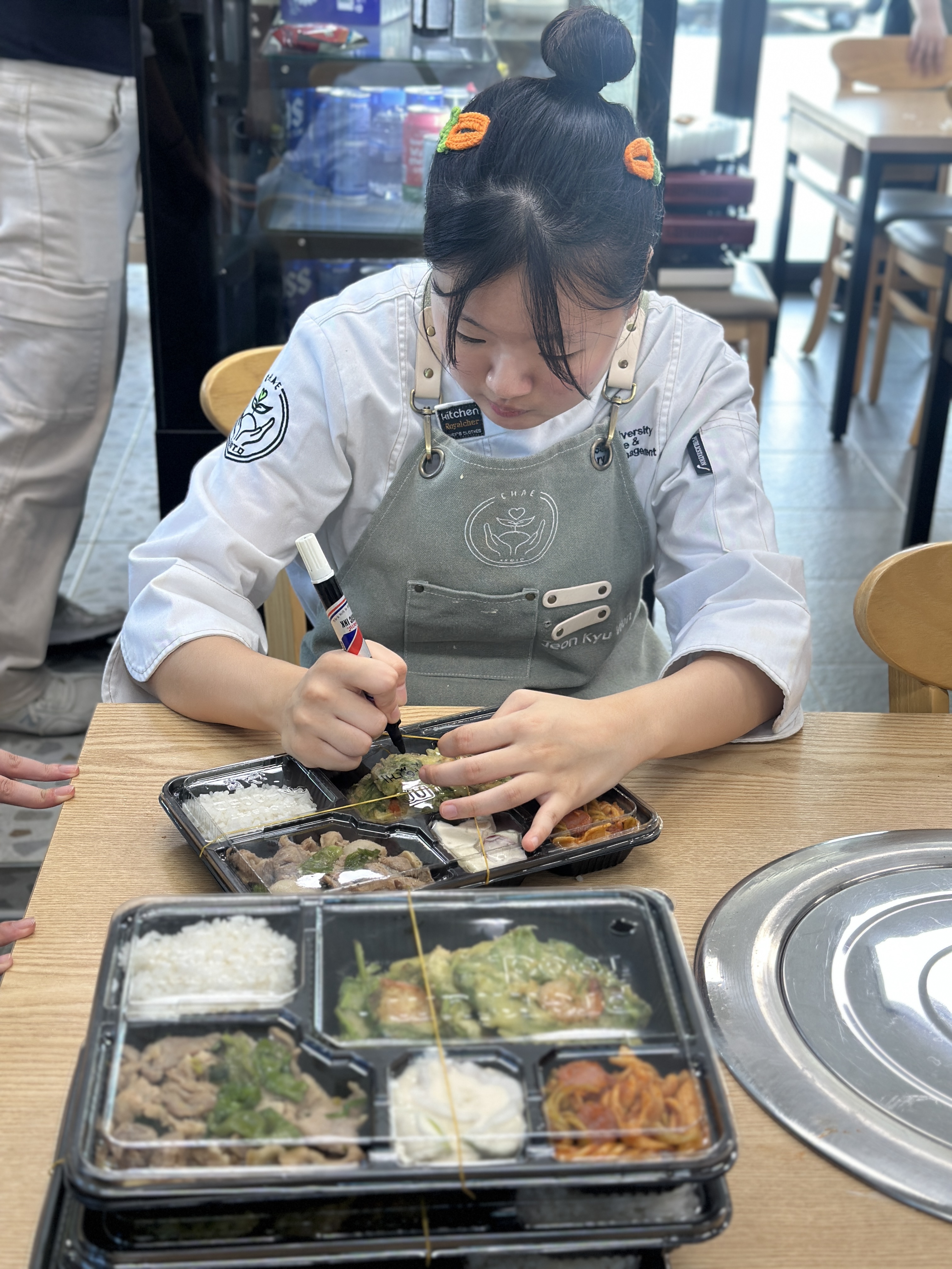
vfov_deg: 39.7
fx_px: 1760
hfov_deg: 30.3
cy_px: 634
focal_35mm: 48
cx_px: 476
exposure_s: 1/120
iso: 100
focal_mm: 6.86
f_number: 1.78
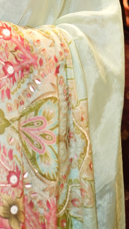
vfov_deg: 10.7
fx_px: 1197
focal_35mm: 197
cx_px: -27
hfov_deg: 6.1
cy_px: -71
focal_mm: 58
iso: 1000
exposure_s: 1/160
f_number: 4
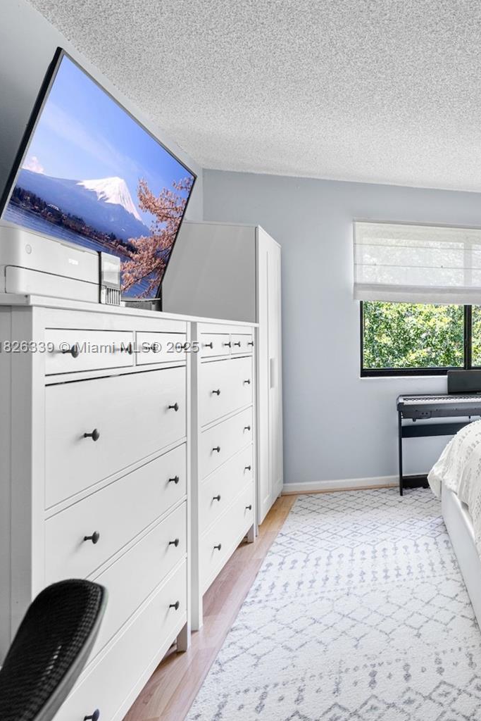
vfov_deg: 71.5
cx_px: 537
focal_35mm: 25
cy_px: 348
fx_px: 501
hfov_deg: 40.6
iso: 400
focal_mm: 16
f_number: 8
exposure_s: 1/2
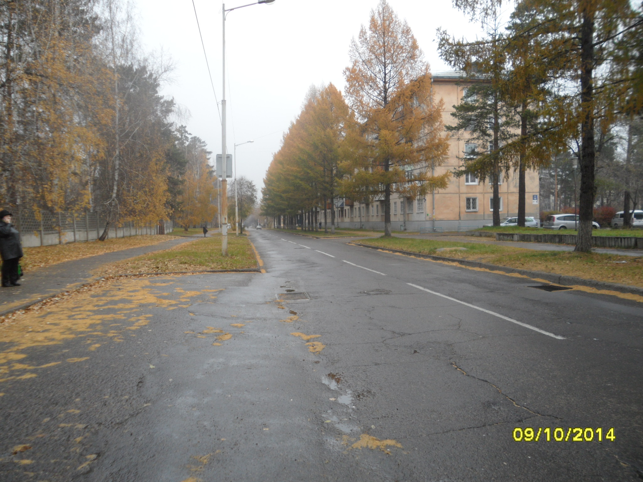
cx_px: 322
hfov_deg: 65.3
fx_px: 502
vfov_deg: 51.4
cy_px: 241
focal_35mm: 27
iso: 80
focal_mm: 4.9
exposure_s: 1/90
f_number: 3.5
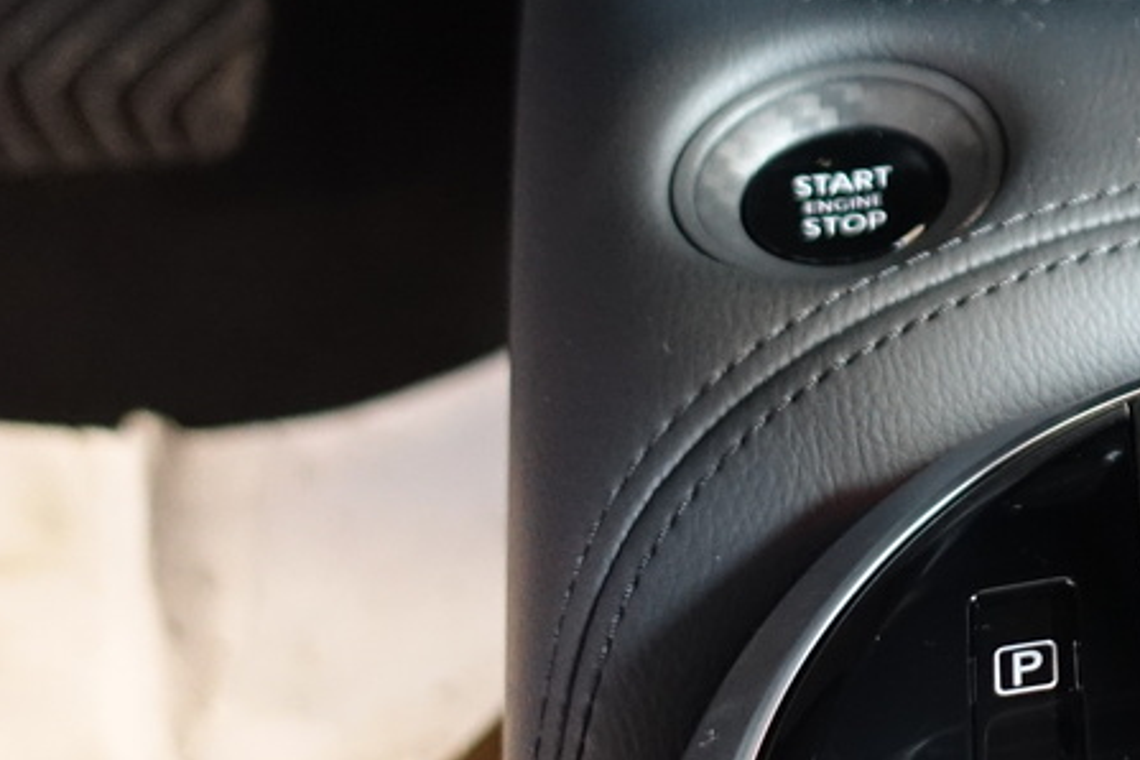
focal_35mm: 87
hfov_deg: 21.5
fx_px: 2755
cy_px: 79
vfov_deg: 15.5
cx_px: 1423
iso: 640
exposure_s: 1/30
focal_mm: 8.8
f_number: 1.8
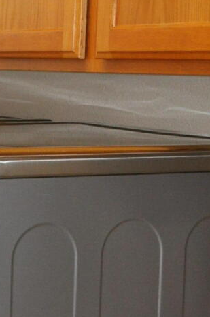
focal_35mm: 116
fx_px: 1019
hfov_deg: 11.0
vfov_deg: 17.7
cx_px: -168
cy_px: 161
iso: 800
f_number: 3.5
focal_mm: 18
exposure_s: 1/100
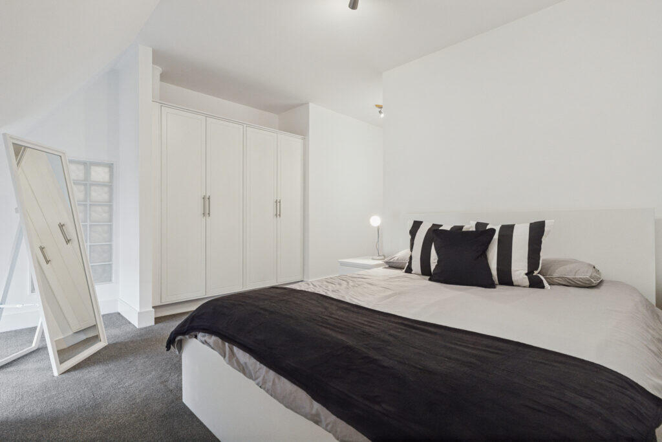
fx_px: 303
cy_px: 221
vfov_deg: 72.1
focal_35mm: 16
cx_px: 331
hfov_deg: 95.0
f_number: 5
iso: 1000
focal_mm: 11
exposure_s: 1/30
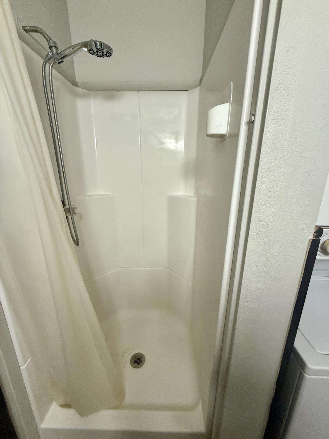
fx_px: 177
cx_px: 164
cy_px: 220
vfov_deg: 102.1
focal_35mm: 14
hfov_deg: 85.7
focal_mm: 2.22
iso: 400
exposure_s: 1/60
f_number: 2.2
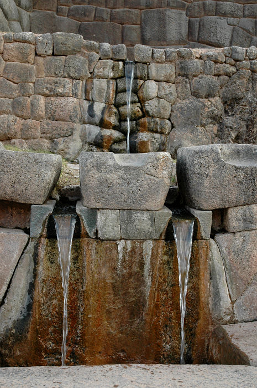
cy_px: 194
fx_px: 499
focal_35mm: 46
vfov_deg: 42.4
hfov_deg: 28.9
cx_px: 128
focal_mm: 31
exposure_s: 1/100
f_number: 5
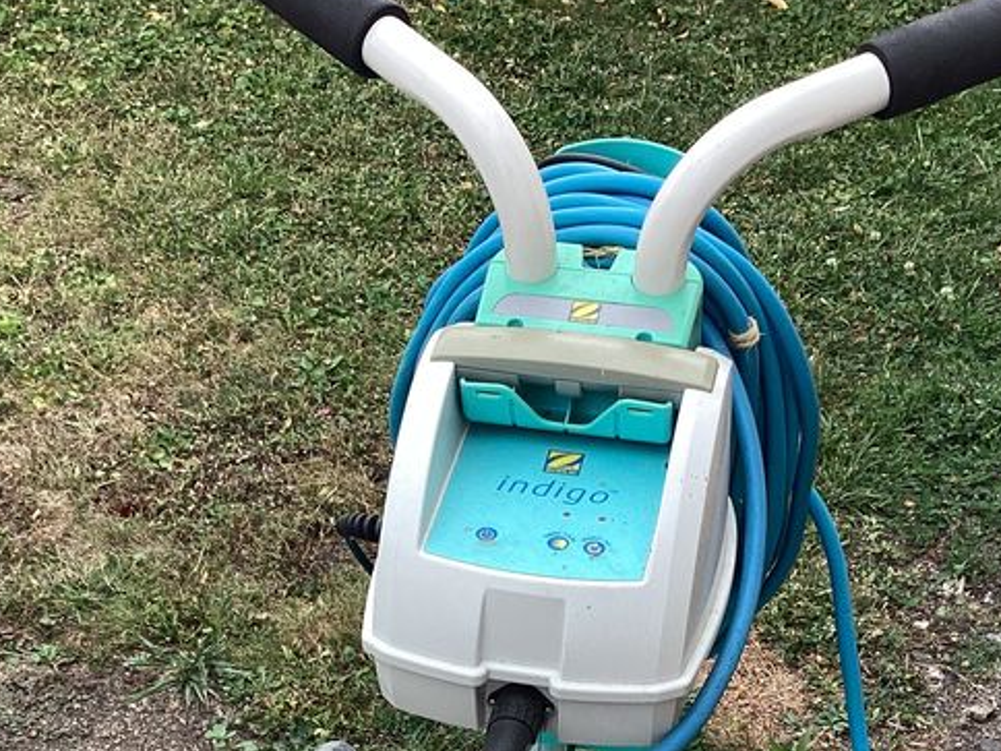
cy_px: 687
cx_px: 438
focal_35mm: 64
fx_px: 1851
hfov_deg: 30.2
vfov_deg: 22.3
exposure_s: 1/100
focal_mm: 3.3
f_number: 2.4
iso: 25
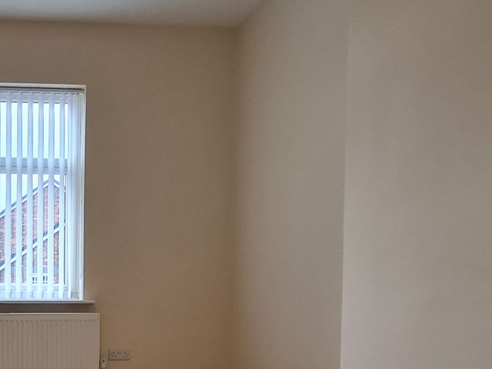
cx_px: 3
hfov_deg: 44.1
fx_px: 512
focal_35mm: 36
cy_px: 296
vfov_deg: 38.2
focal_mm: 1.74
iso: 100
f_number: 2.2
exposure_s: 1/50
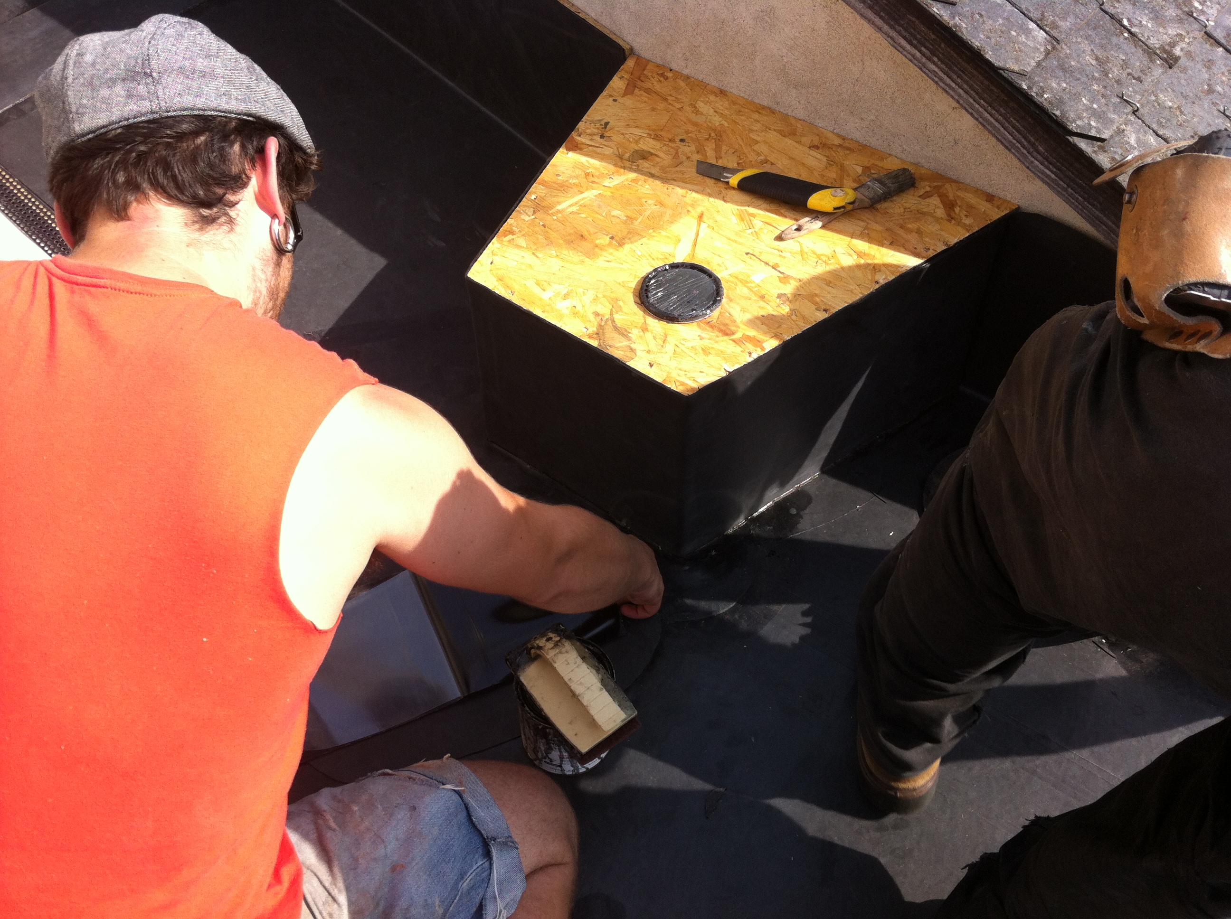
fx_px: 1243
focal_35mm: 35
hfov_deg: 52.7
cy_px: 460
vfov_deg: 40.6
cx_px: 616
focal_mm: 3.85
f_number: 2.8
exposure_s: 1/603
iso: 80
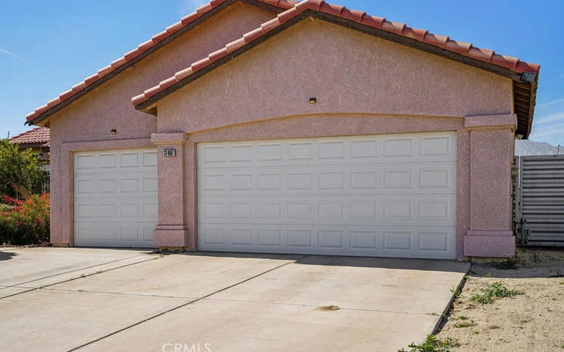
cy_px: 152
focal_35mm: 39
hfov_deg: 50.3
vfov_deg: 32.7
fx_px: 599
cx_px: 257
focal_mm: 35
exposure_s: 1/320
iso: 100
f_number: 8
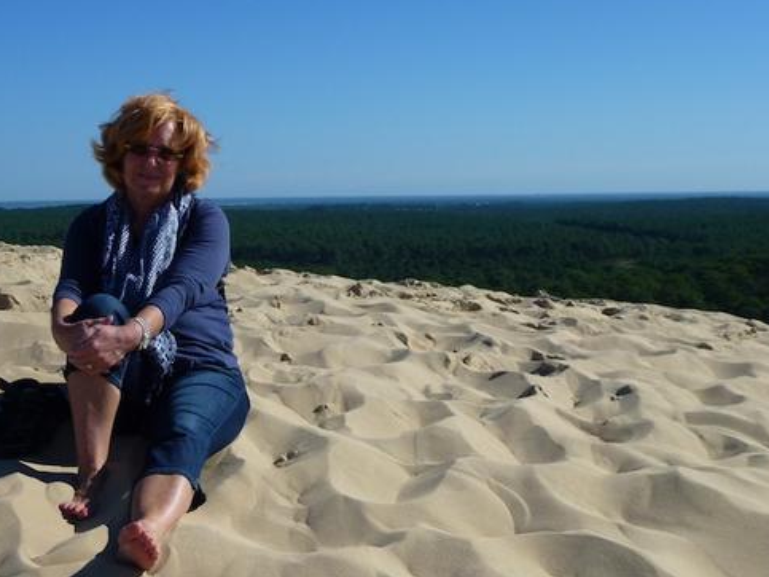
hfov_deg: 33.7
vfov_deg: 25.5
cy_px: 376
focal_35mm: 57
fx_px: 1266
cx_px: 323
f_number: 3.9
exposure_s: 1/1600
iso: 100
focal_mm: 7.4
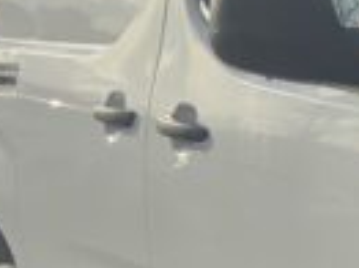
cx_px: 967
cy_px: 350
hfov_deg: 9.5
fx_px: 1834
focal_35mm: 177
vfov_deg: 8.3
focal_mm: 3
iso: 20
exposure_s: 1/4065
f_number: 1.8
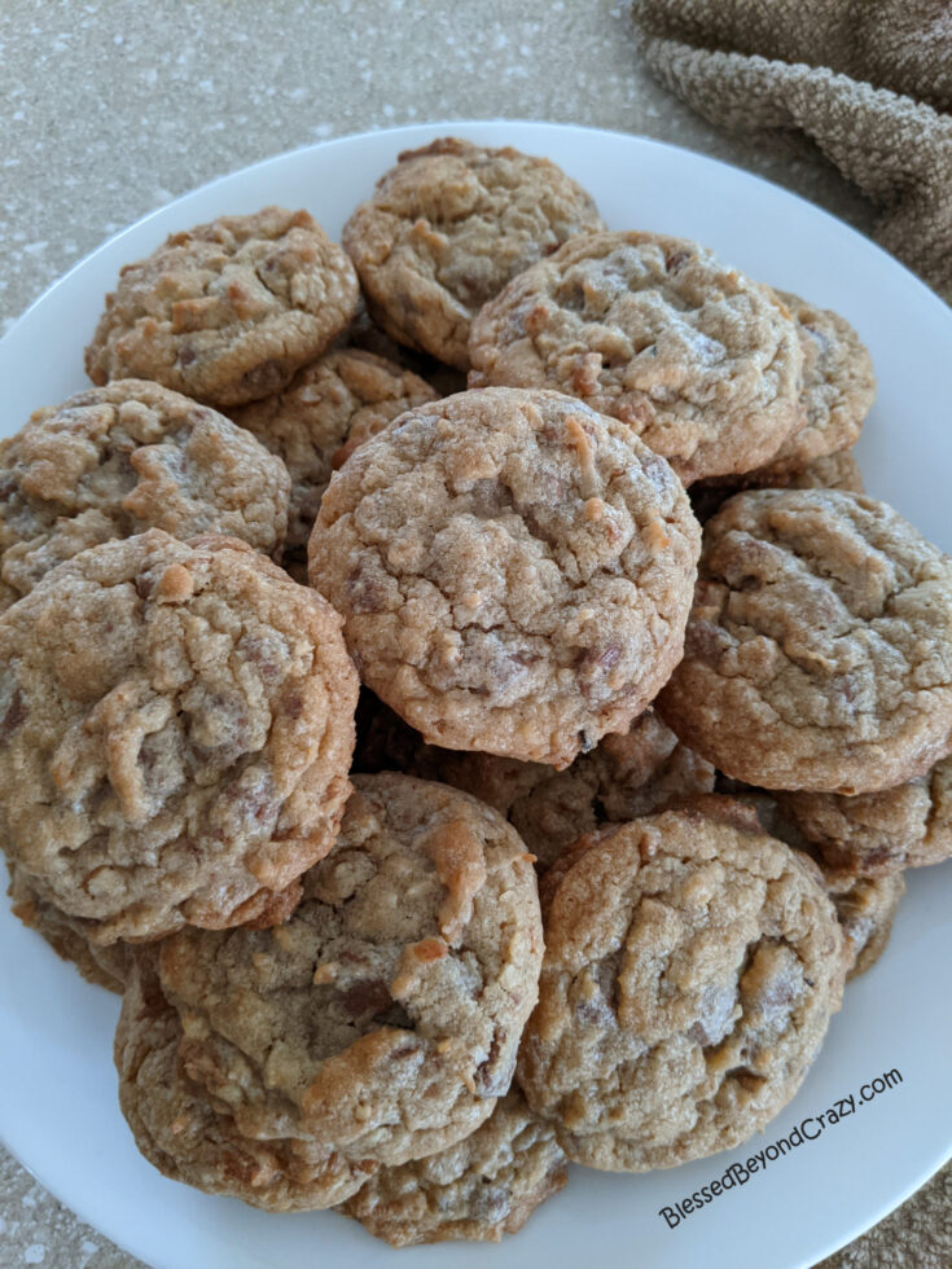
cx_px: 476
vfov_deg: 65.3
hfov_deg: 51.4
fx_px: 990
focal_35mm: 27
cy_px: 634
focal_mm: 4.44
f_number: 1.8
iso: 290
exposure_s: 1/25.6
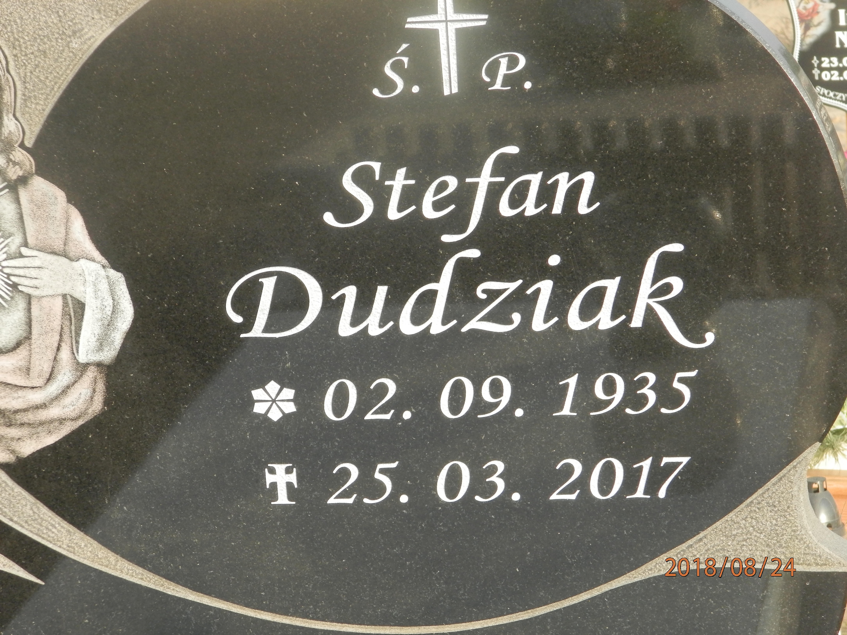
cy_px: 318
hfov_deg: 14.9
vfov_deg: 11.2
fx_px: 3230
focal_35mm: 132
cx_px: 424
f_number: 4.7
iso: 160
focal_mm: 23.6
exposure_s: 1/160
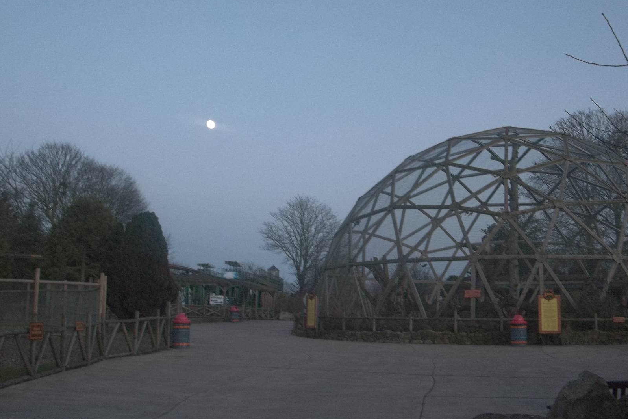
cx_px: 315
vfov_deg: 28.1
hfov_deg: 41.1
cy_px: 206
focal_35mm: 48
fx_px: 837
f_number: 3.7
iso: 160
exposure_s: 1/25
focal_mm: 8.3
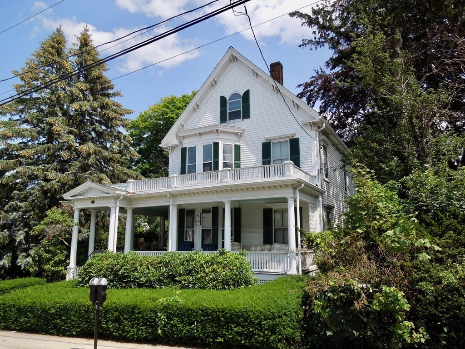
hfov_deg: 69.4
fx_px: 336
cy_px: 174
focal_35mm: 25
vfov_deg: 54.9
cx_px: 232
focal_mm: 4.5
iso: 100
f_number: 6.6
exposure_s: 1/250
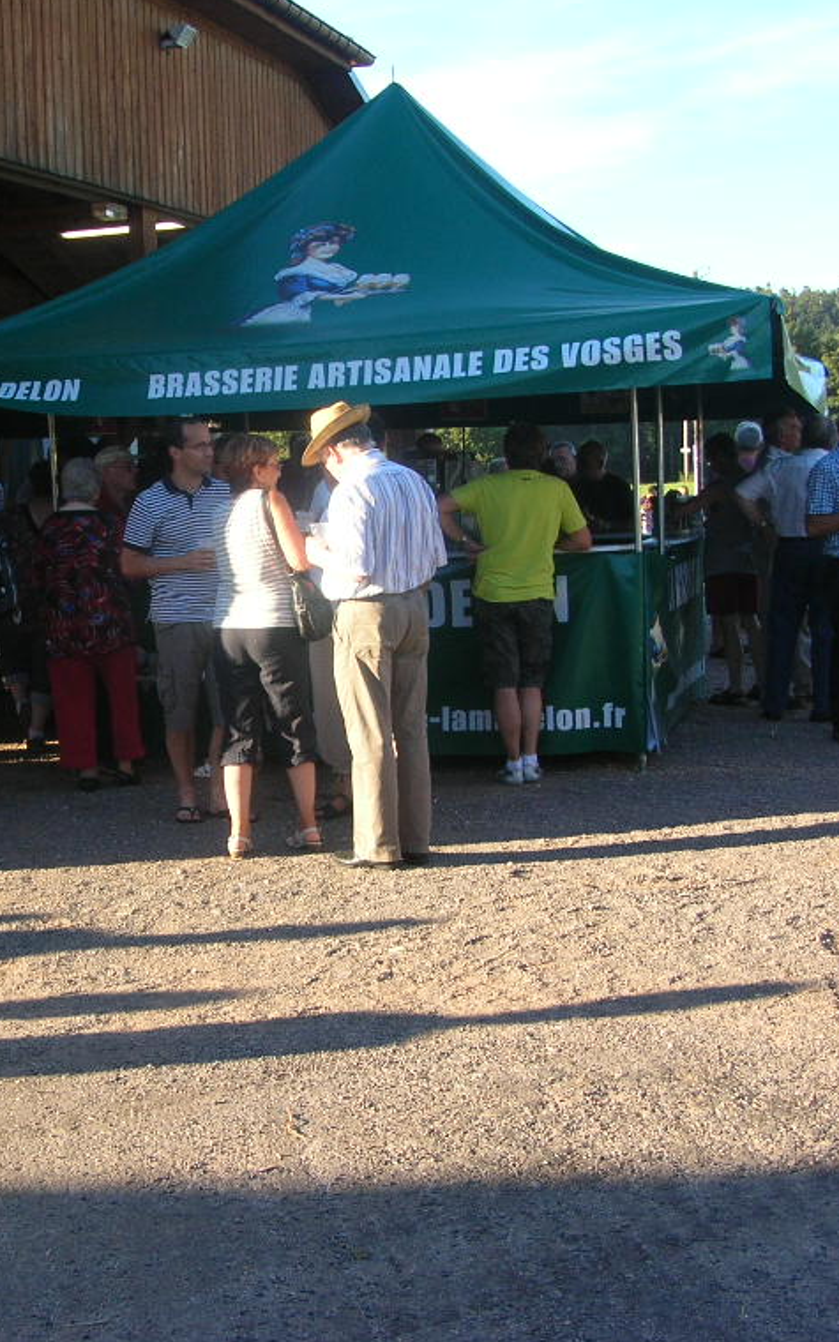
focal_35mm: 50
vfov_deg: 40.3
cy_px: 667
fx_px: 1829
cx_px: 244
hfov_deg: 25.6
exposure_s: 1/222
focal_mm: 5.8
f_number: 2.8
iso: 50
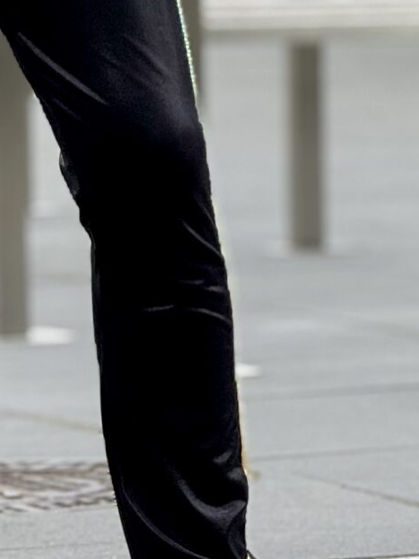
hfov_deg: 3.0
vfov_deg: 4.0
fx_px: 7959
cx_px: -68
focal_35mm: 493
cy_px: -150
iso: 50
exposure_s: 1/423
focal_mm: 15.66
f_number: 2.8
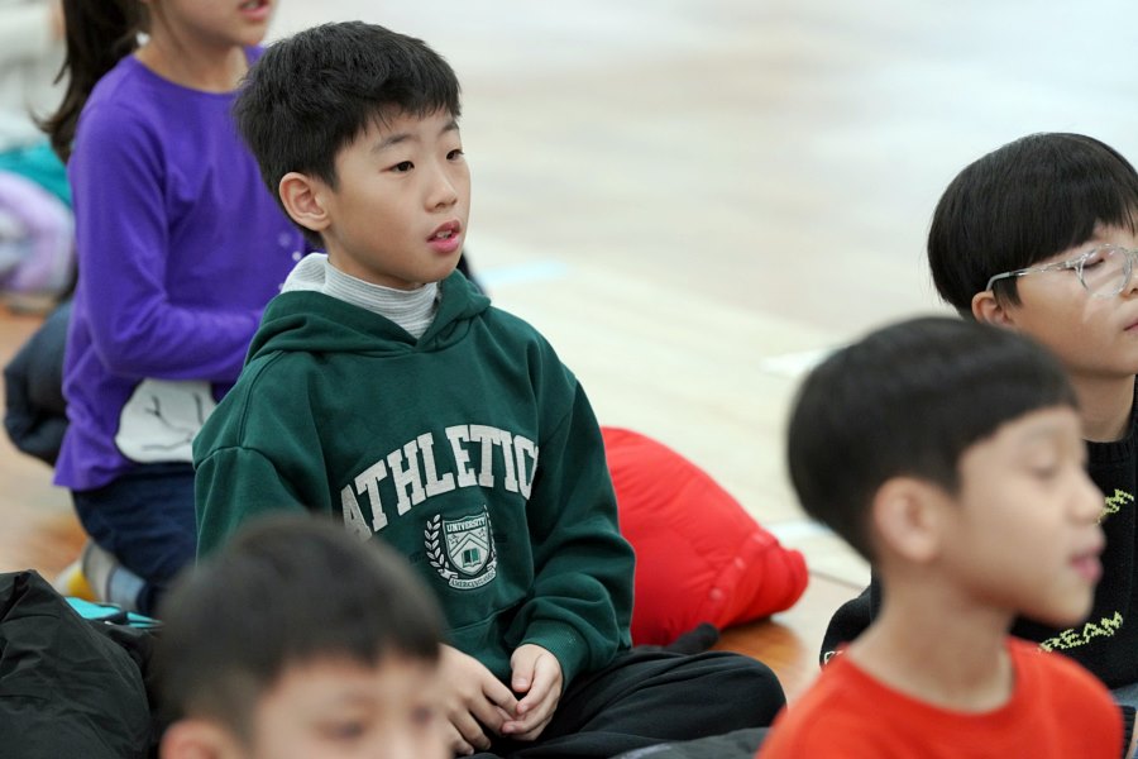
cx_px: 569
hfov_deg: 10.3
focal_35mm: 200
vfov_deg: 6.9
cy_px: 380
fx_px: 6322
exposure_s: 1/250
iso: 3200
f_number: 4
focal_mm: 200
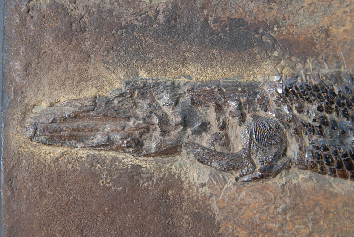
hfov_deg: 27.0
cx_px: 177
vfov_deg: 18.2
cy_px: 118
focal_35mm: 75
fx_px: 738
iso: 110
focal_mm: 50
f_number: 5.6
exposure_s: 1/125
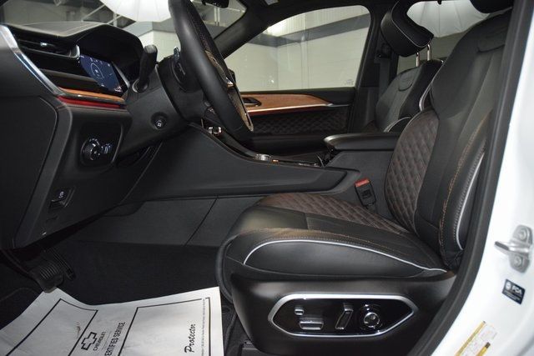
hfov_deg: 67.4
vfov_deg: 48.0
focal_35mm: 27
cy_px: 178
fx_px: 401
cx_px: 267
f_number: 3.5
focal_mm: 18
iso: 2200
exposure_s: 1/125
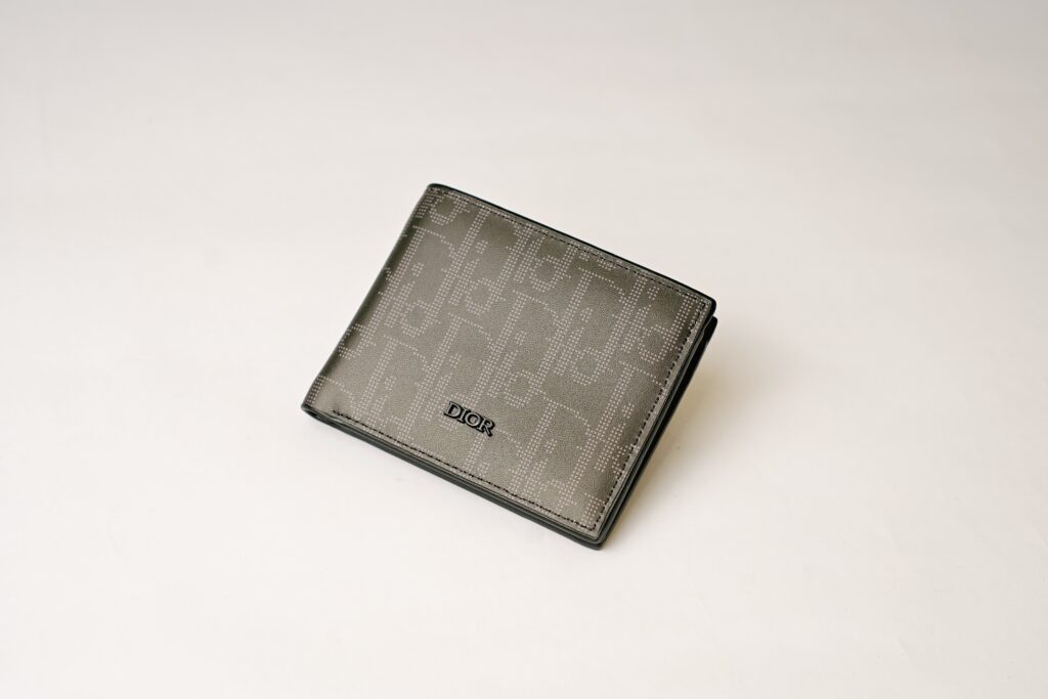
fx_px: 1456
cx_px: 524
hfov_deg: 39.6
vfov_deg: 27.0
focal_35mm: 50
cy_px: 350
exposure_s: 1/160
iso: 500
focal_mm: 50
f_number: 4
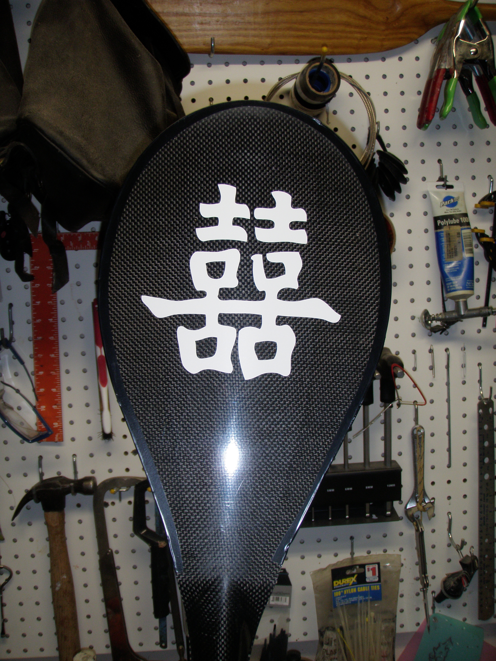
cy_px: 330
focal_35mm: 38
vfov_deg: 49.0
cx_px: 248
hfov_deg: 37.7
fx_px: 726
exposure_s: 1/30
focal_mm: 6.7
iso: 100
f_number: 3.5
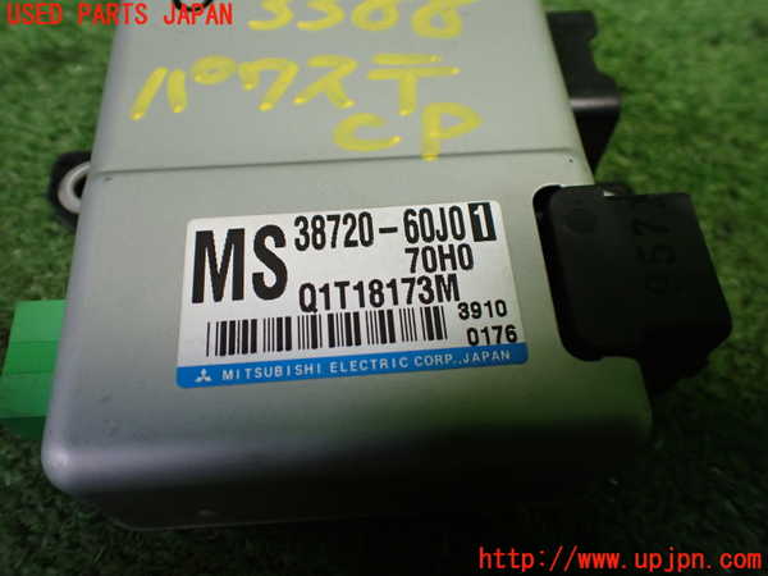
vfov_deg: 46.8
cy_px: 288
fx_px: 666
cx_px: 384
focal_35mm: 30
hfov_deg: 60.0
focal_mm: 5.4
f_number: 2.3
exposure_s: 1/125
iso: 400
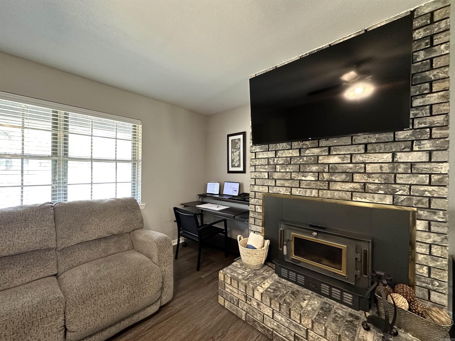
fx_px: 184
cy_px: 170
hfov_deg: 102.1
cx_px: 228
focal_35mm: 14
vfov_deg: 85.7
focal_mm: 2.22
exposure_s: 1/60
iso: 400
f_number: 2.2
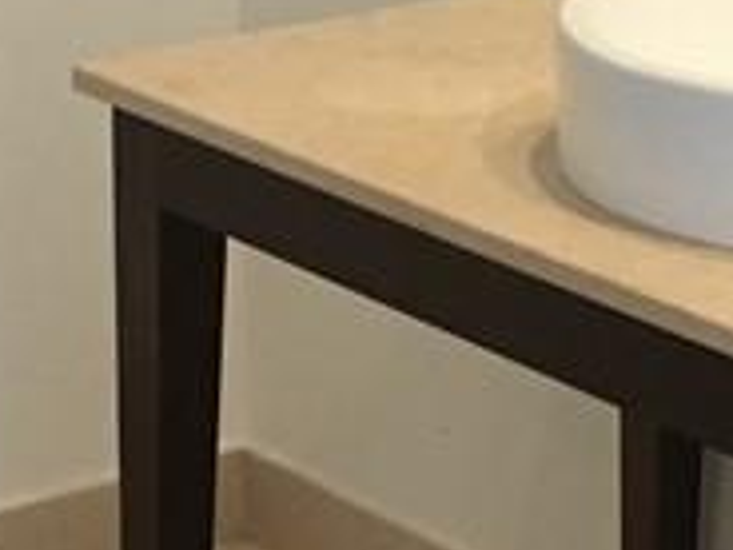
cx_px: 514
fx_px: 3409
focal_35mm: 161
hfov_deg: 12.2
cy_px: 391
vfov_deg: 9.2
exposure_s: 1/20
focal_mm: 4.15
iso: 200
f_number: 2.2
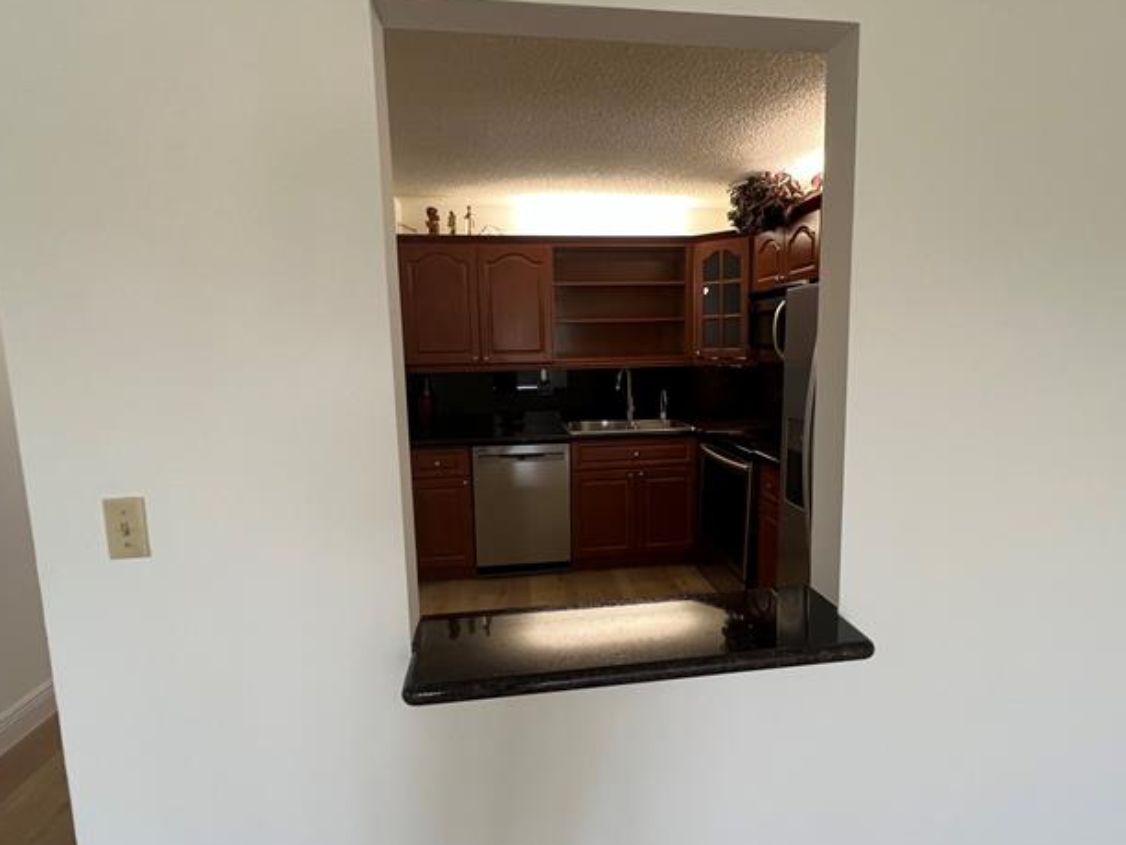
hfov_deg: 90.9
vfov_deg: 74.7
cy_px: 423
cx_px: 596
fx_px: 553
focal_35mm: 17
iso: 160
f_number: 1.8
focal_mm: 1.57
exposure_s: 1/60
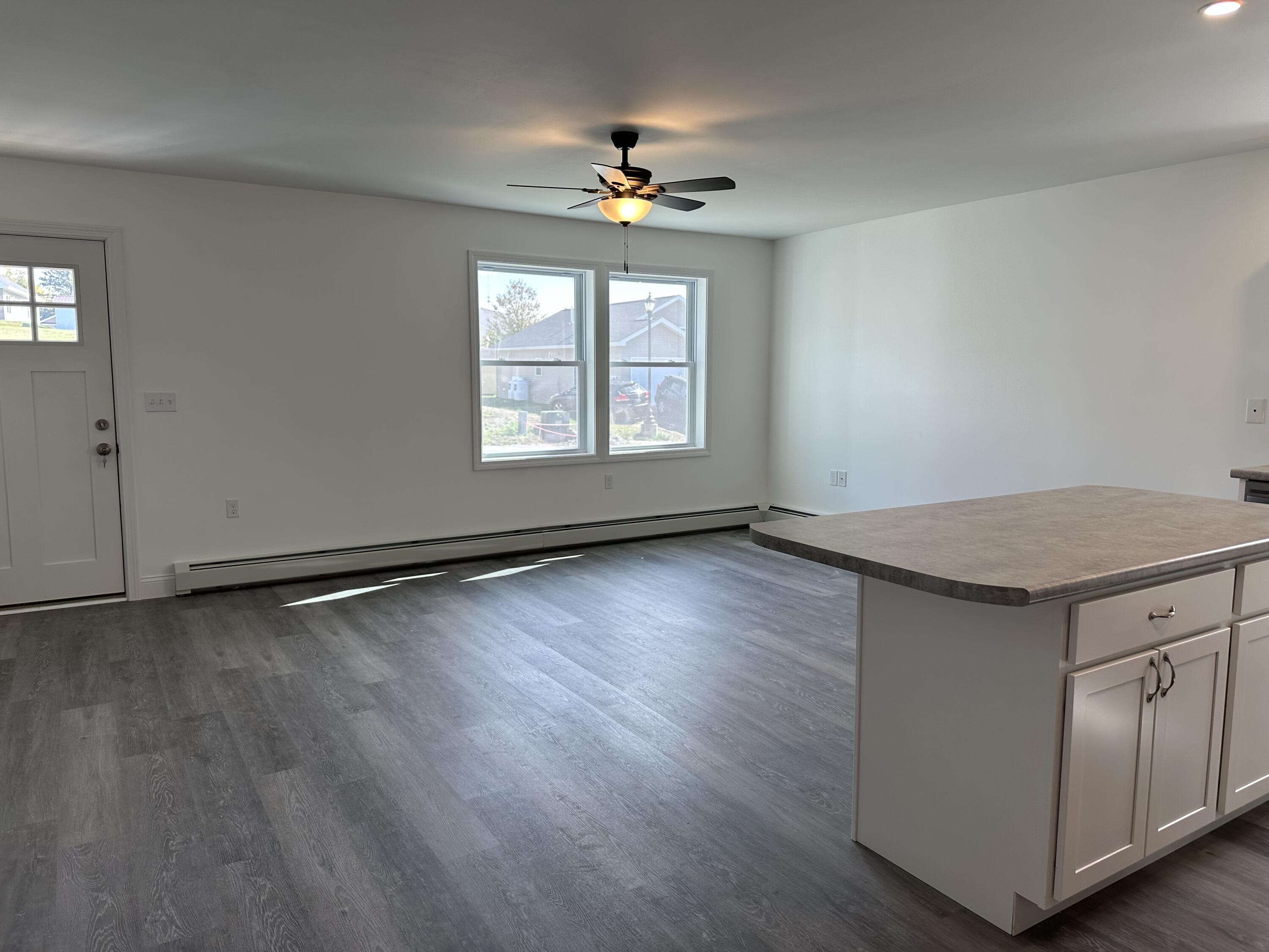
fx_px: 880
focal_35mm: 24
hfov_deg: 71.6
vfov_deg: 56.8
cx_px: 634
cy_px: 476
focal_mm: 6.86
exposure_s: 1/223
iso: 80
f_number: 1.78
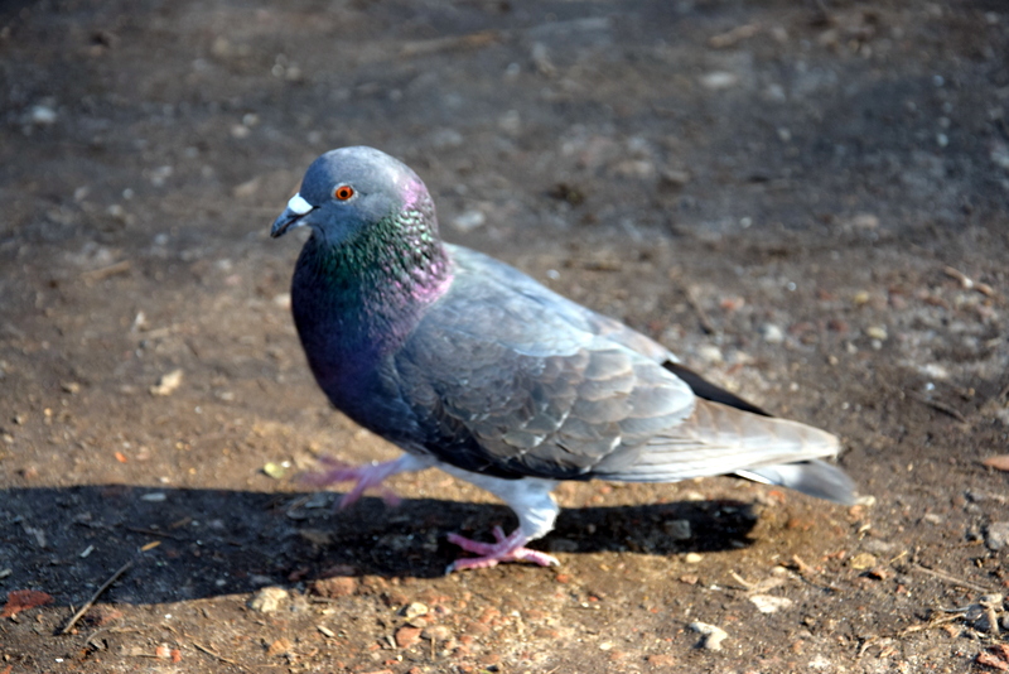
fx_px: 3154
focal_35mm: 112
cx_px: 504
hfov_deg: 18.2
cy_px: 337
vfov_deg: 12.2
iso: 280
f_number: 5.3
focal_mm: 75
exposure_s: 1/125
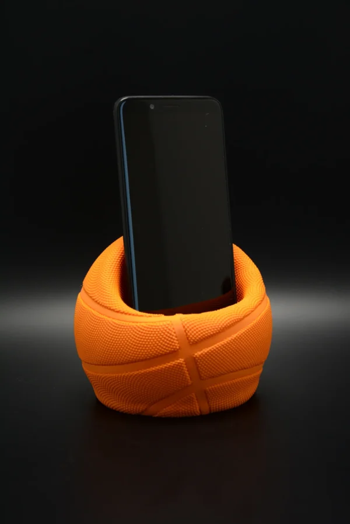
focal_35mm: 60
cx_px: 175
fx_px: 874
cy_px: 262
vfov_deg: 33.4
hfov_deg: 22.7
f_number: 4.5
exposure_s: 1/60
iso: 800
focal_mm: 40
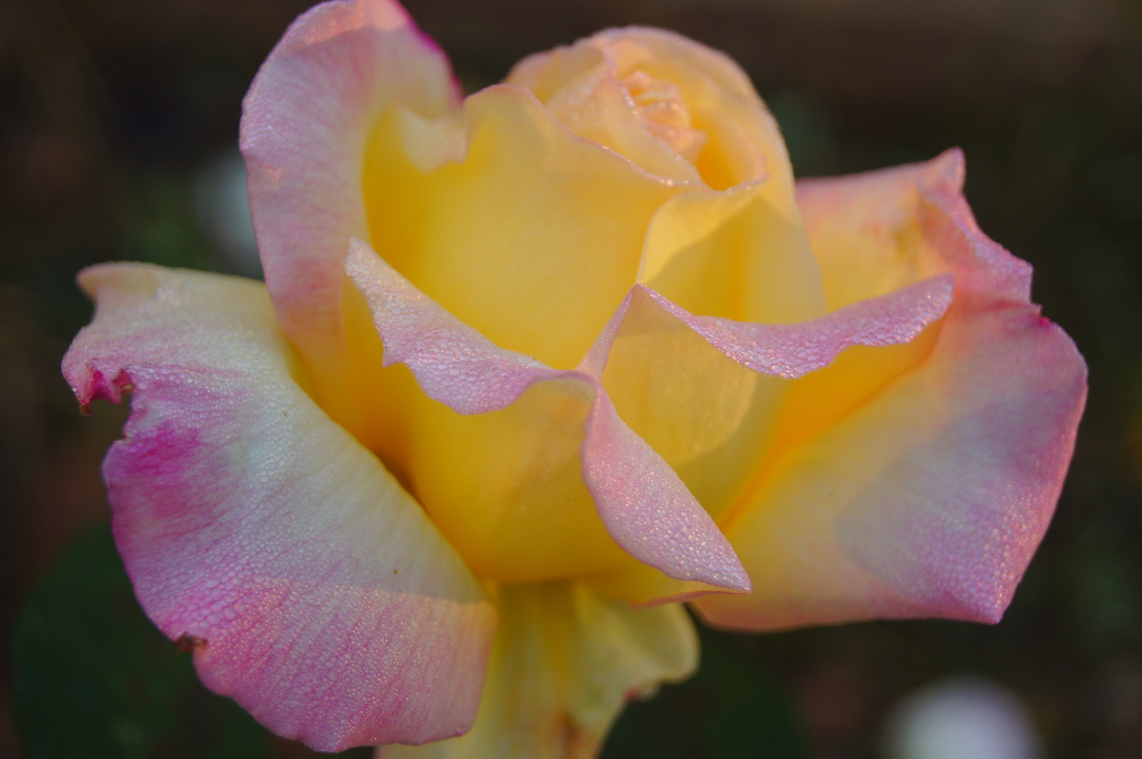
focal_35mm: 82
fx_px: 2614
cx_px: 571
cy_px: 380
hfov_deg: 24.6
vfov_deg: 16.5
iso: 100
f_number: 5.6
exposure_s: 1/40
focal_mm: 55
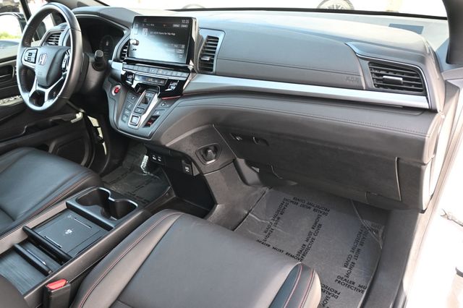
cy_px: 154
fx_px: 357
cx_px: 232
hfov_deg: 66.0
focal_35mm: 28
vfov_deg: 46.7
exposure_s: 1/125
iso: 560
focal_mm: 18.5
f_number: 3.8
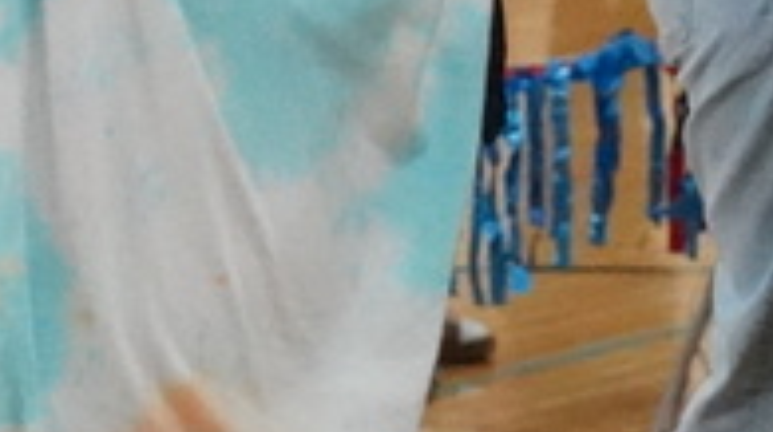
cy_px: 129
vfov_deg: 3.1
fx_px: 7900
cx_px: 559
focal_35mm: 386
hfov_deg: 5.6
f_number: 5.6
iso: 32000
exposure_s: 1/1600
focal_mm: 70
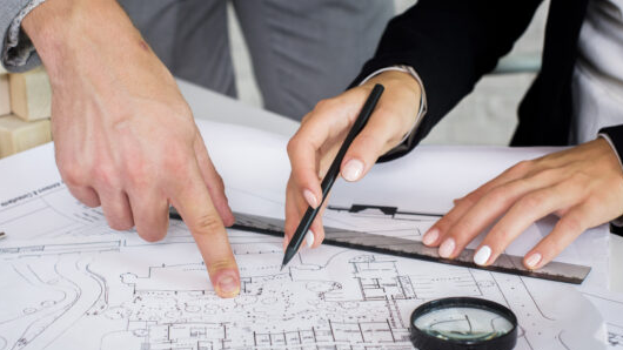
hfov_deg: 27.9
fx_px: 1255
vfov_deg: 15.9
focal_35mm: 76
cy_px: 189
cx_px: 317
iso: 320
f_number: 5
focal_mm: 50
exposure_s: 1/160
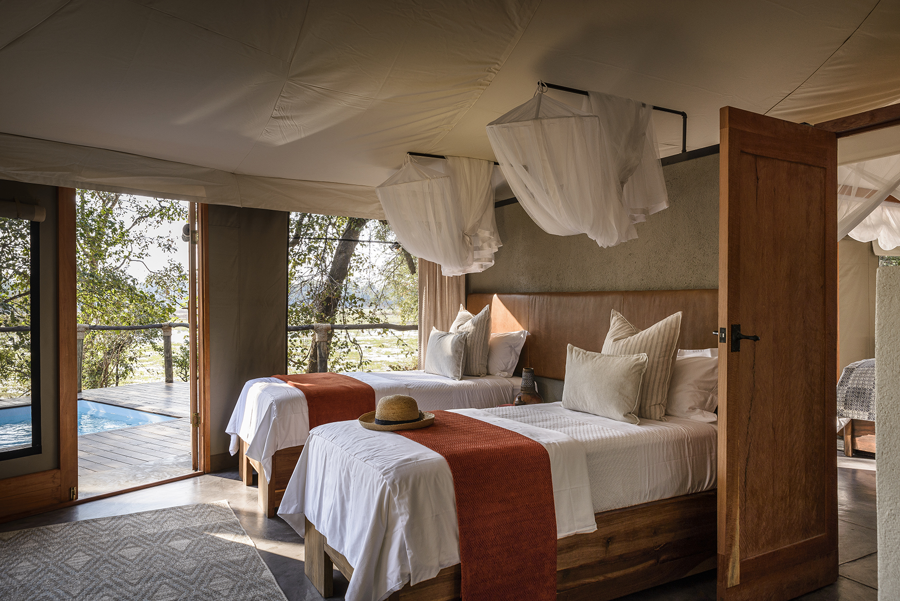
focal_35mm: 24
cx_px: 450
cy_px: 300
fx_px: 600
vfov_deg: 53.2
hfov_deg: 73.7
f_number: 7.1
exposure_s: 1/25
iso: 50
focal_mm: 24
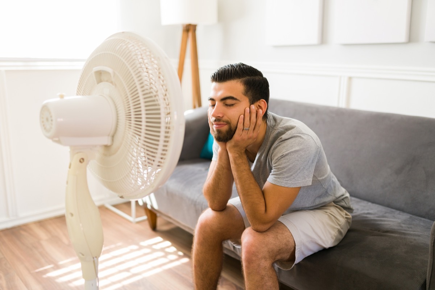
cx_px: 218
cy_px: 145
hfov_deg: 54.4
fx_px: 423
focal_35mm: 35
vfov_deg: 37.9
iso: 320
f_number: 1.8
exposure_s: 1/160
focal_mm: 35
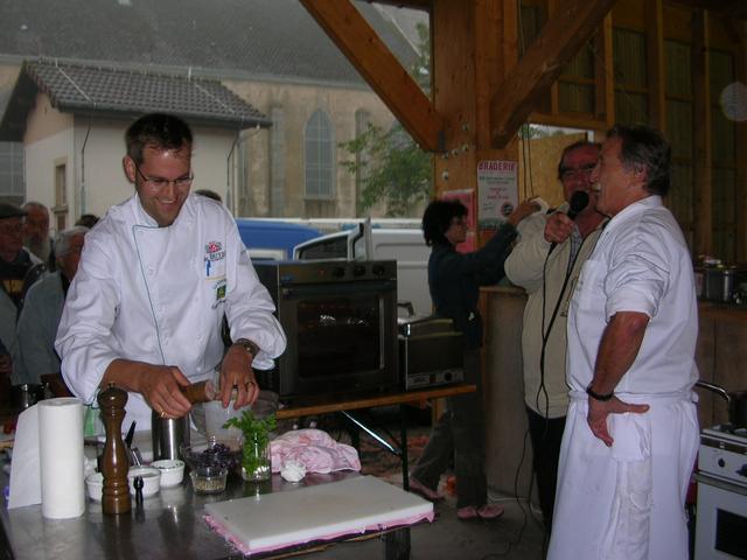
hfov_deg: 52.6
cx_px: 374
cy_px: 280
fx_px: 755
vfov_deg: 40.7
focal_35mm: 35
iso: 50
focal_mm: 5.8
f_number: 2.8
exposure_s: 1/60.1
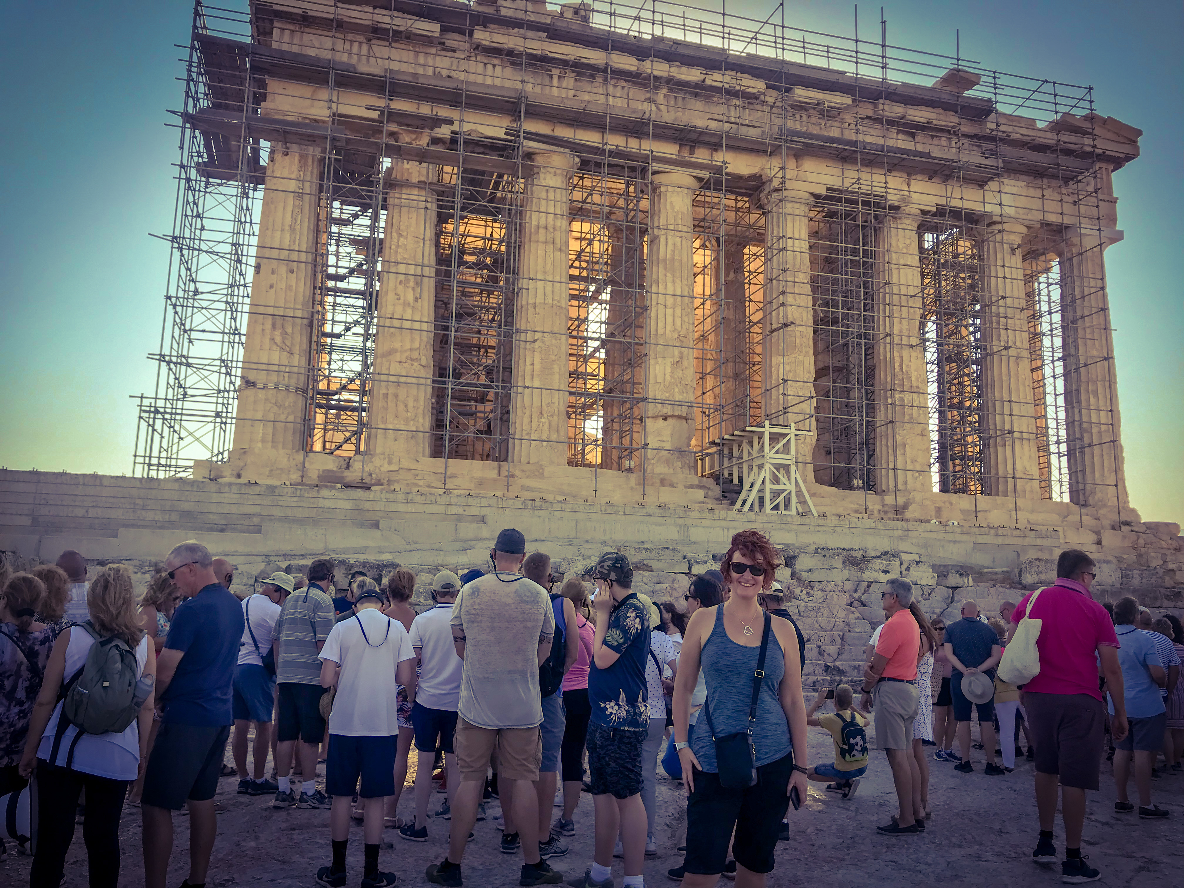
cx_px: 592
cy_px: 444
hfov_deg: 63.4
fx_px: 958
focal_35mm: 28
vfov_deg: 49.7
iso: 20
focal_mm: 3.99
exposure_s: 1/1429
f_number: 1.8
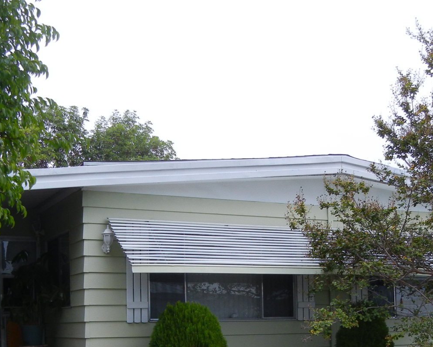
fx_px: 769
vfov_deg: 24.7
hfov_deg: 31.4
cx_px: 237
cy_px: 310
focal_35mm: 60
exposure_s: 1/326
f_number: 3.5
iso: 160
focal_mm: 5.4
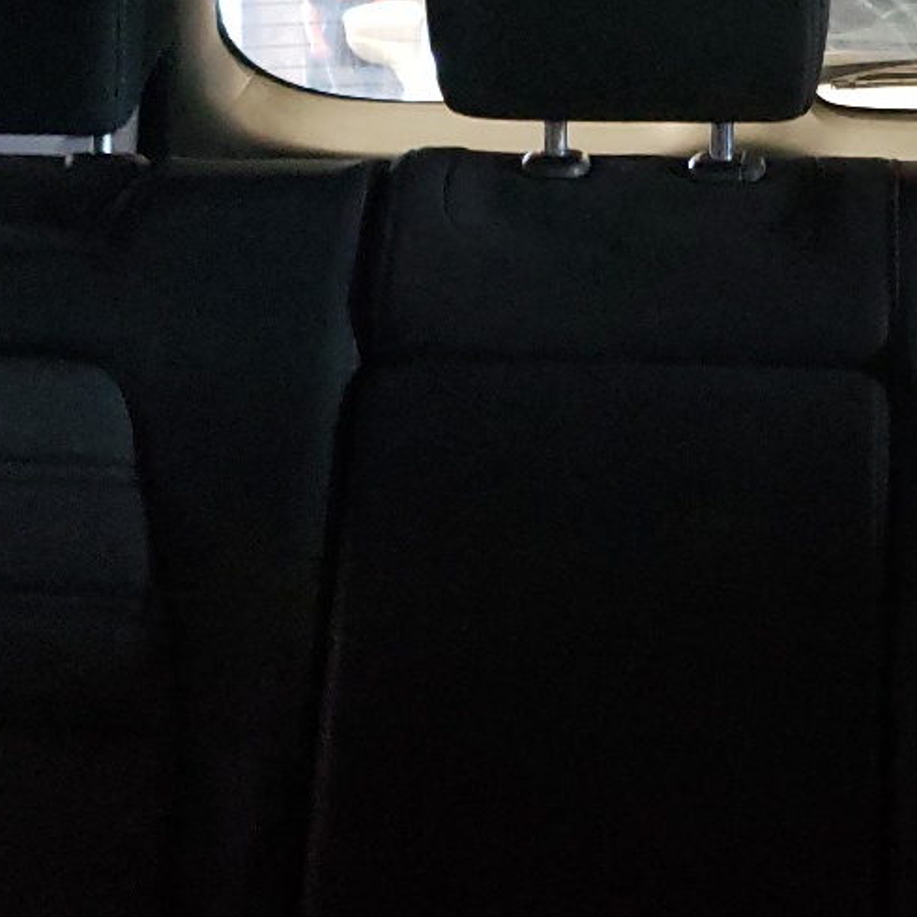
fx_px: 2248
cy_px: 193
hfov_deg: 22.5
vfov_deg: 22.8
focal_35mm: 75
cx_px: 816
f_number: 1.5
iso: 670
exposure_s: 1/24
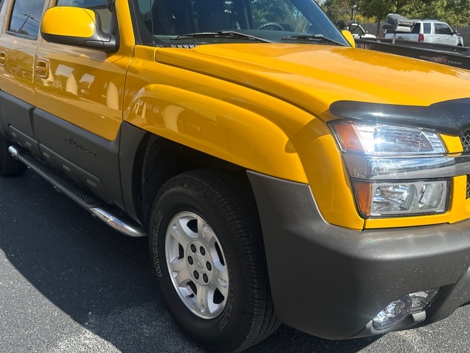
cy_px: 180
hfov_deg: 56.7
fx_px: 434
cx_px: 258
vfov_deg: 44.2
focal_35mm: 32
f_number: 1.78
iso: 80
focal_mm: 6.86
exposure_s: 1/3058
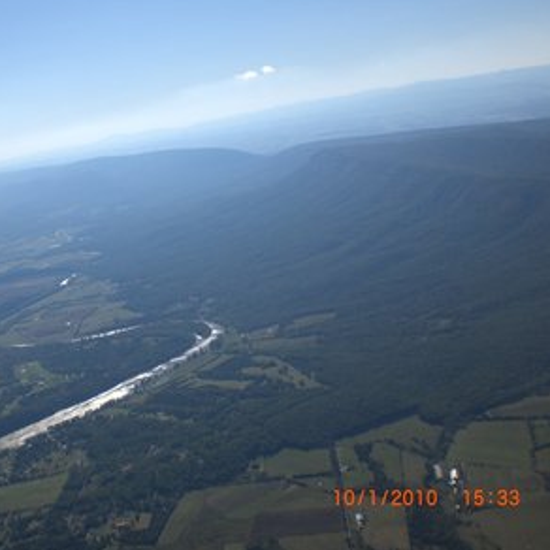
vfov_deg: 36.8
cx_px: 188
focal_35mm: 46
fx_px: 827
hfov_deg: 36.5
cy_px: 273
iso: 50
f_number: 4.4
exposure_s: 1/1000
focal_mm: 6.3
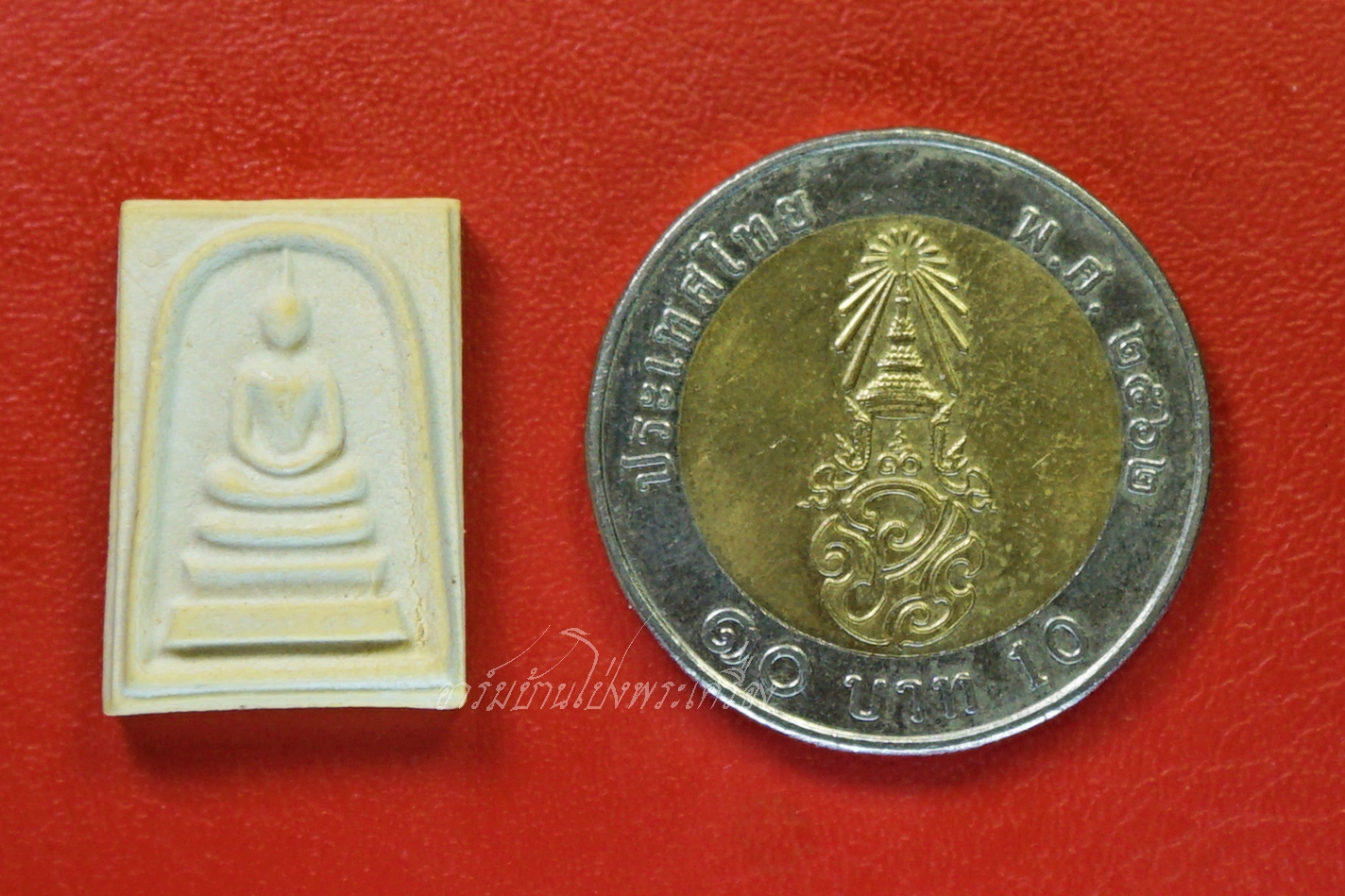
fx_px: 896
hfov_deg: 73.8
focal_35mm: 24
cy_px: 448
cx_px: 672
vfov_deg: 53.1
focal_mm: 16
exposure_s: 1/160
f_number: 4
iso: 125
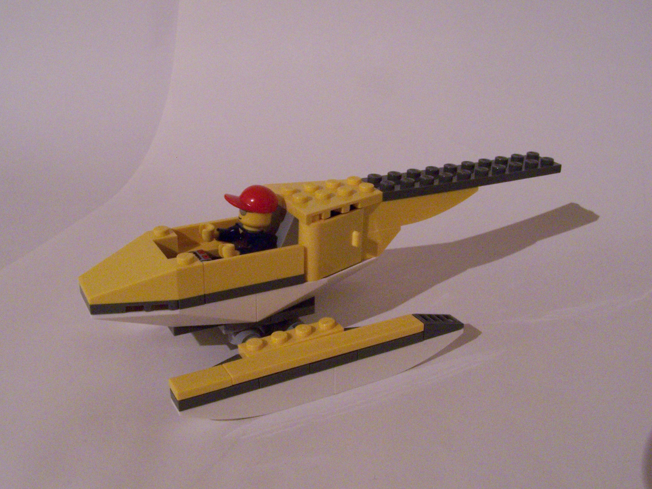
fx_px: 716
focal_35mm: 38
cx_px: 326
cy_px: 244
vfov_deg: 37.7
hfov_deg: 49.0
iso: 400
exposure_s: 1/4
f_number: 7.1
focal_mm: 6.3
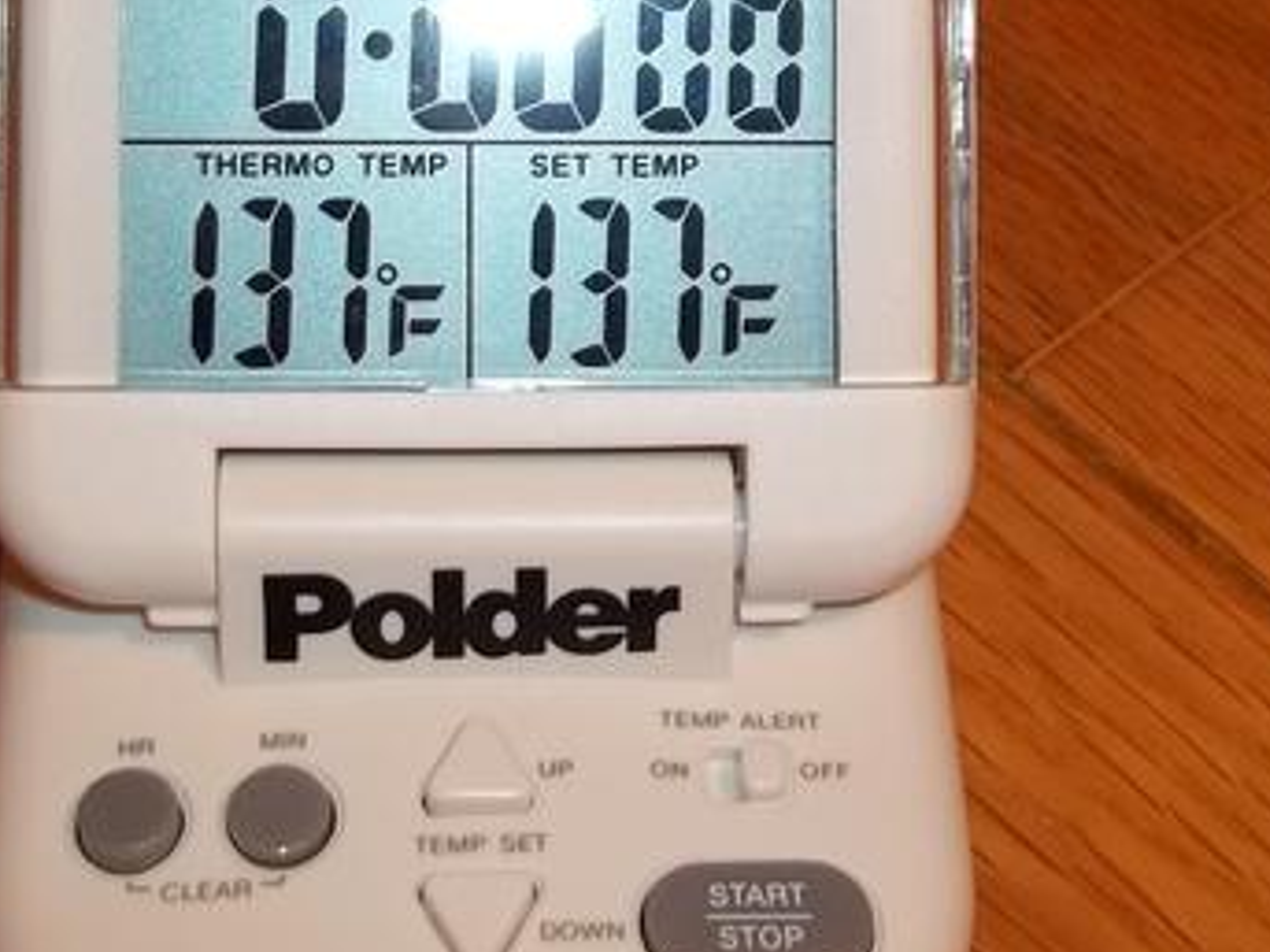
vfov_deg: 17.4
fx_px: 3081
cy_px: 146
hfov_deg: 23.3
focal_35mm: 84
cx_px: 622
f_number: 2.9
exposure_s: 1/30
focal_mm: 5.7
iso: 64
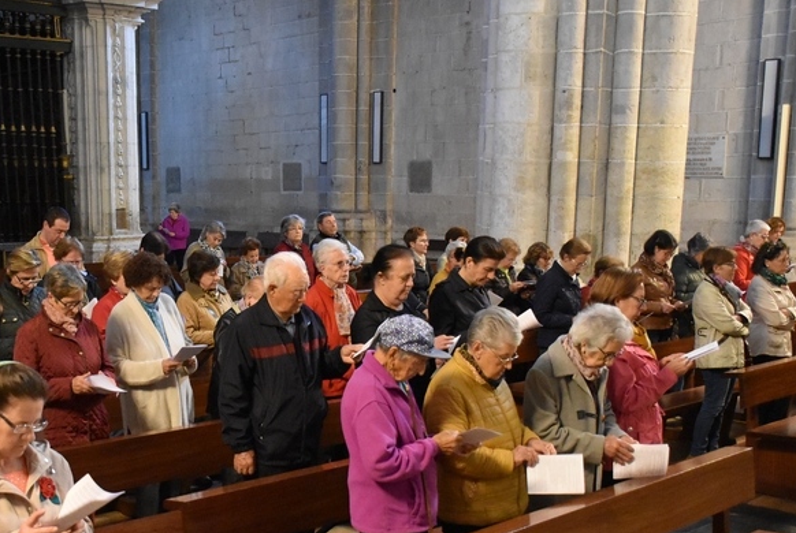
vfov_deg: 26.3
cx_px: 286
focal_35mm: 51
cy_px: 390
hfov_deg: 38.5
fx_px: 1129
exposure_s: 1/60
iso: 6400
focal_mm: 22
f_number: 3.5
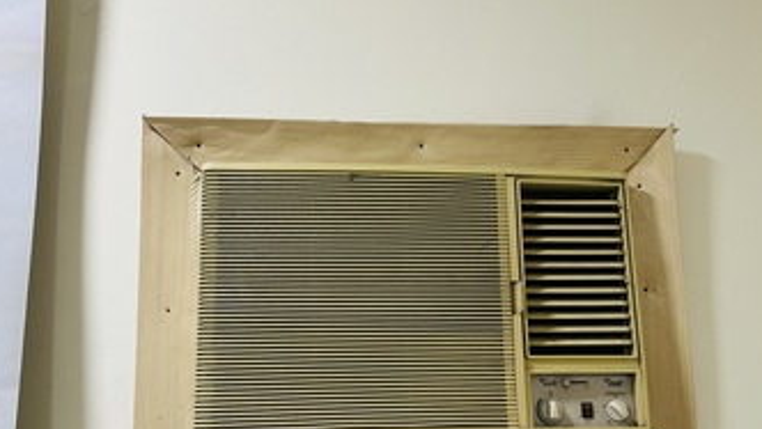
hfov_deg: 55.2
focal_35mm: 36
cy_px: 281
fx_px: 728
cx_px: 401
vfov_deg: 32.6
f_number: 1.78
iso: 160
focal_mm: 6.86
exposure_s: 1/60
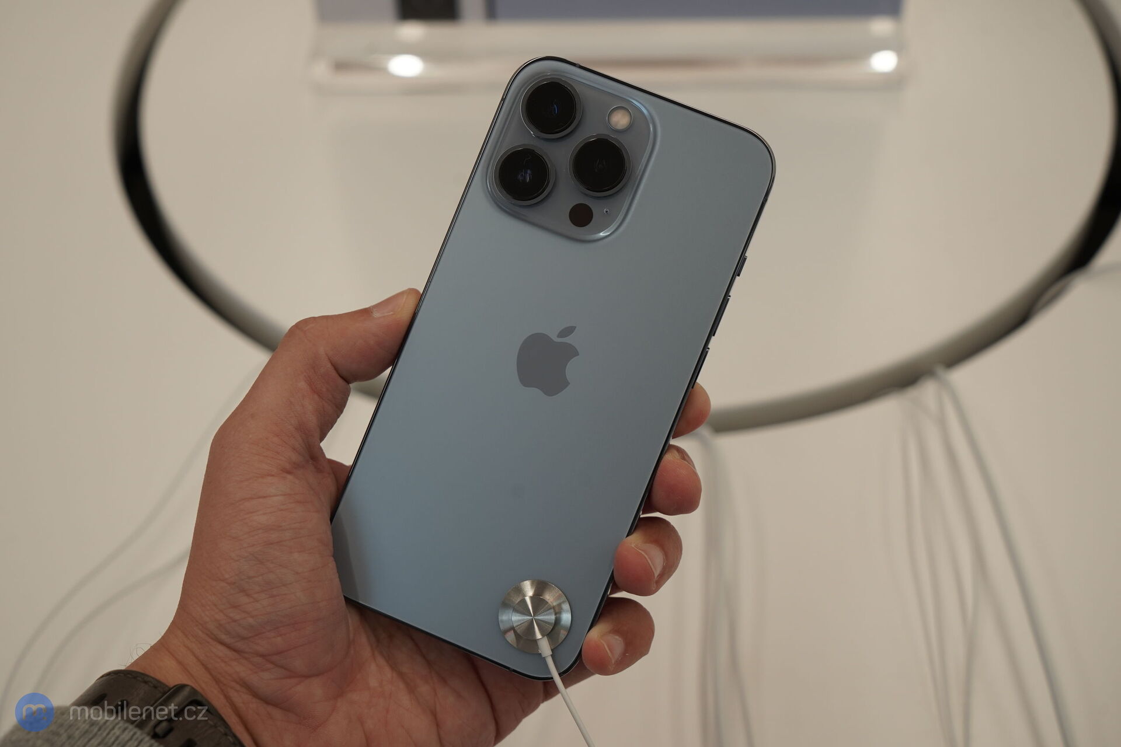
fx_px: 1588
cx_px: 560
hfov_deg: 38.9
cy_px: 374
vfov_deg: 26.5
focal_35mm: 51
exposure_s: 1/160
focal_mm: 51
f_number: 7.1
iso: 640
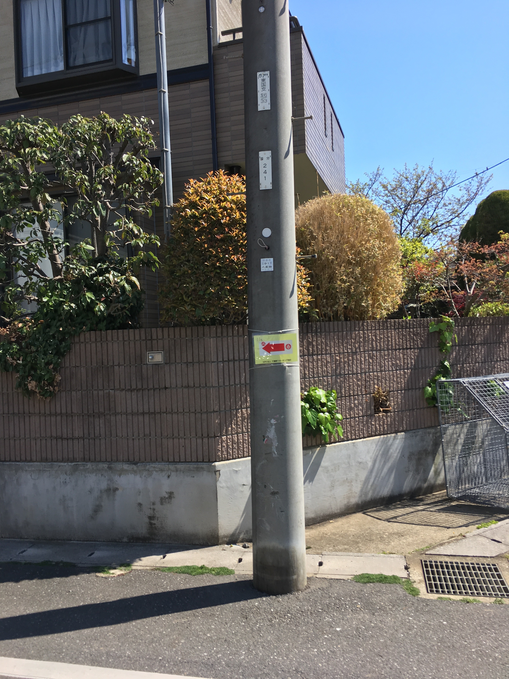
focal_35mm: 29
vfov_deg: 61.7
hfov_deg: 48.2
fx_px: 569
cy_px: 340
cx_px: 254
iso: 25
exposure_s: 1/894
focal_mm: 4.15
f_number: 2.2
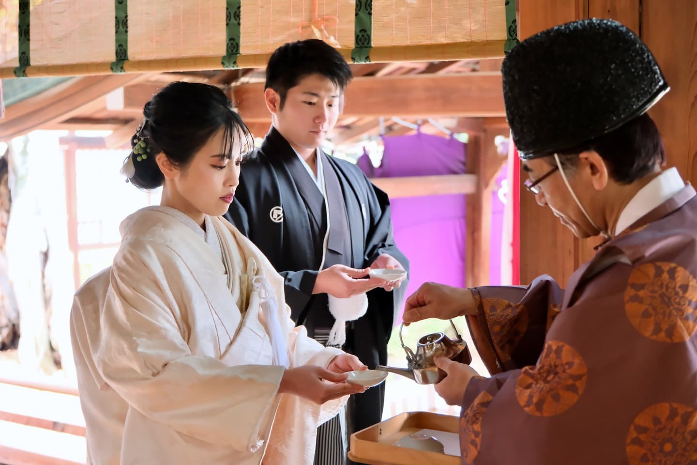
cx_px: 348
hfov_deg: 37.5
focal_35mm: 53
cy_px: 232
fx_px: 1026
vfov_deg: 25.5
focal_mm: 35.5
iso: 3200
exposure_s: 1/40
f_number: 2.8
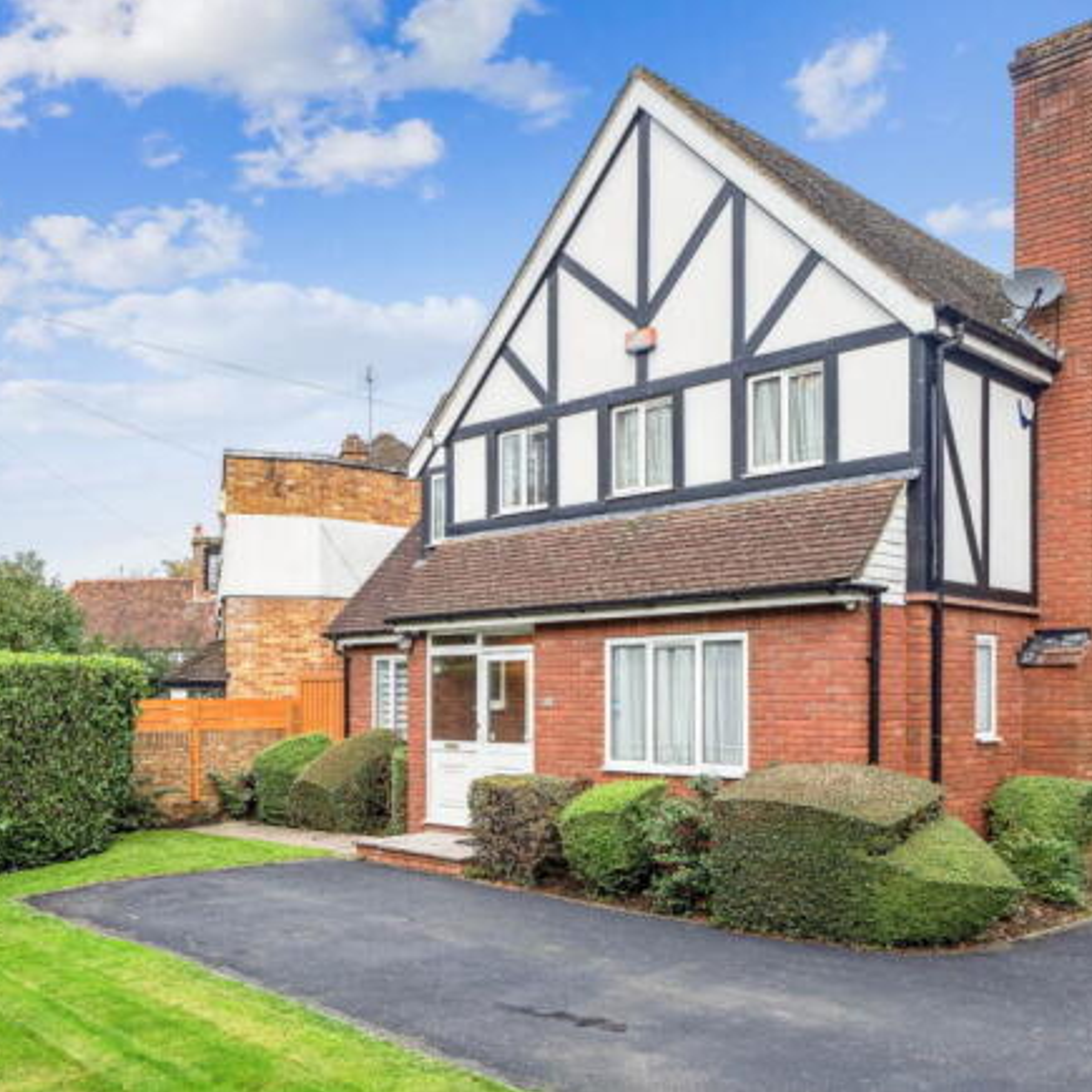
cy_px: 546
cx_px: 523
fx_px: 1142
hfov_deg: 51.1
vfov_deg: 51.1
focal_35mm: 32
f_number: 6.3
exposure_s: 1/640
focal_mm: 25
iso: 1600
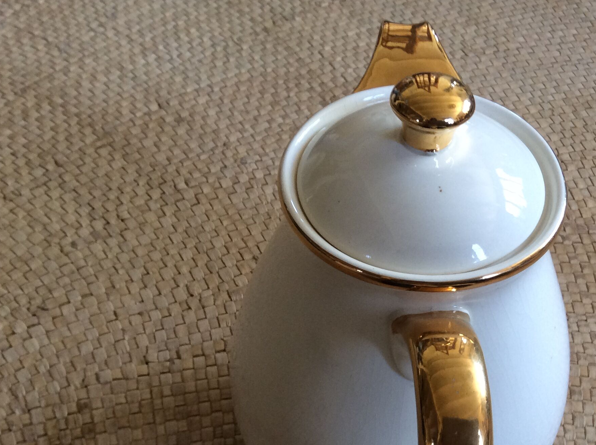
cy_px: 275
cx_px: 363
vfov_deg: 30.7
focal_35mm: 47
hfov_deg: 40.3
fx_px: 808
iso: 64
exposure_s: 1/25
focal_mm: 3.3
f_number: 2.4
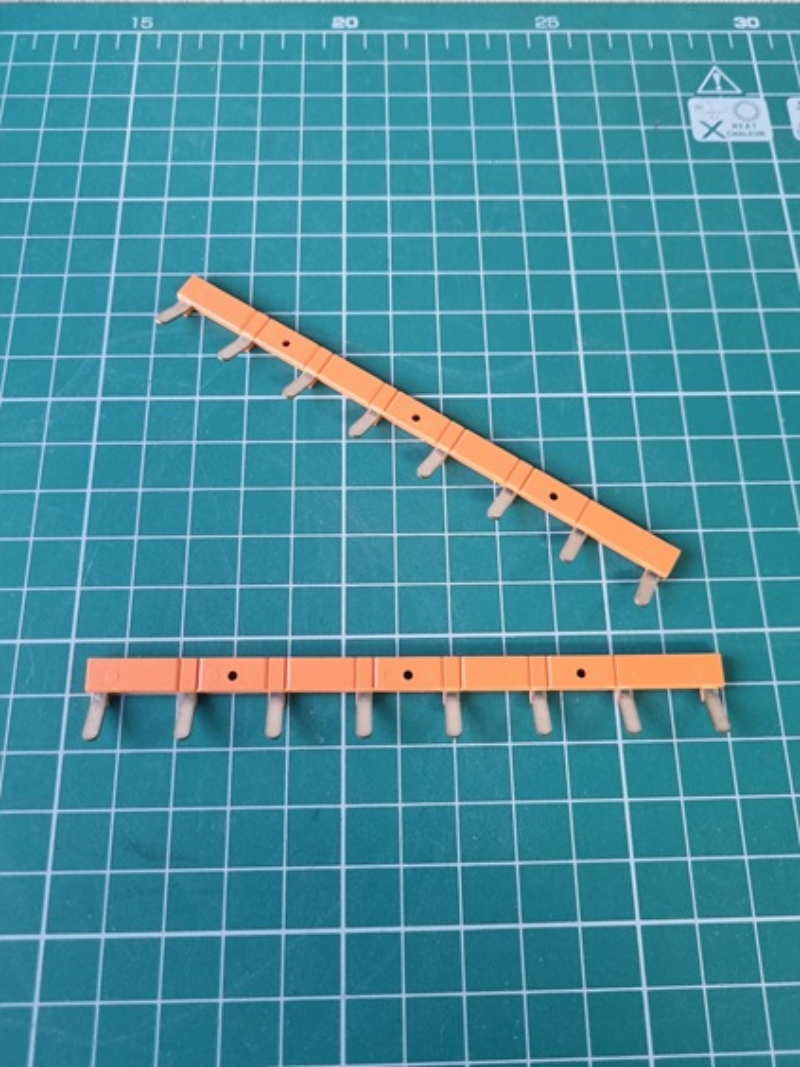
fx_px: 801
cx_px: 400
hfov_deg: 53.1
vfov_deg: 67.3
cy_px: 534
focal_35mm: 26
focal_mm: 5.4
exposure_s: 1/50
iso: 400
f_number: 1.8
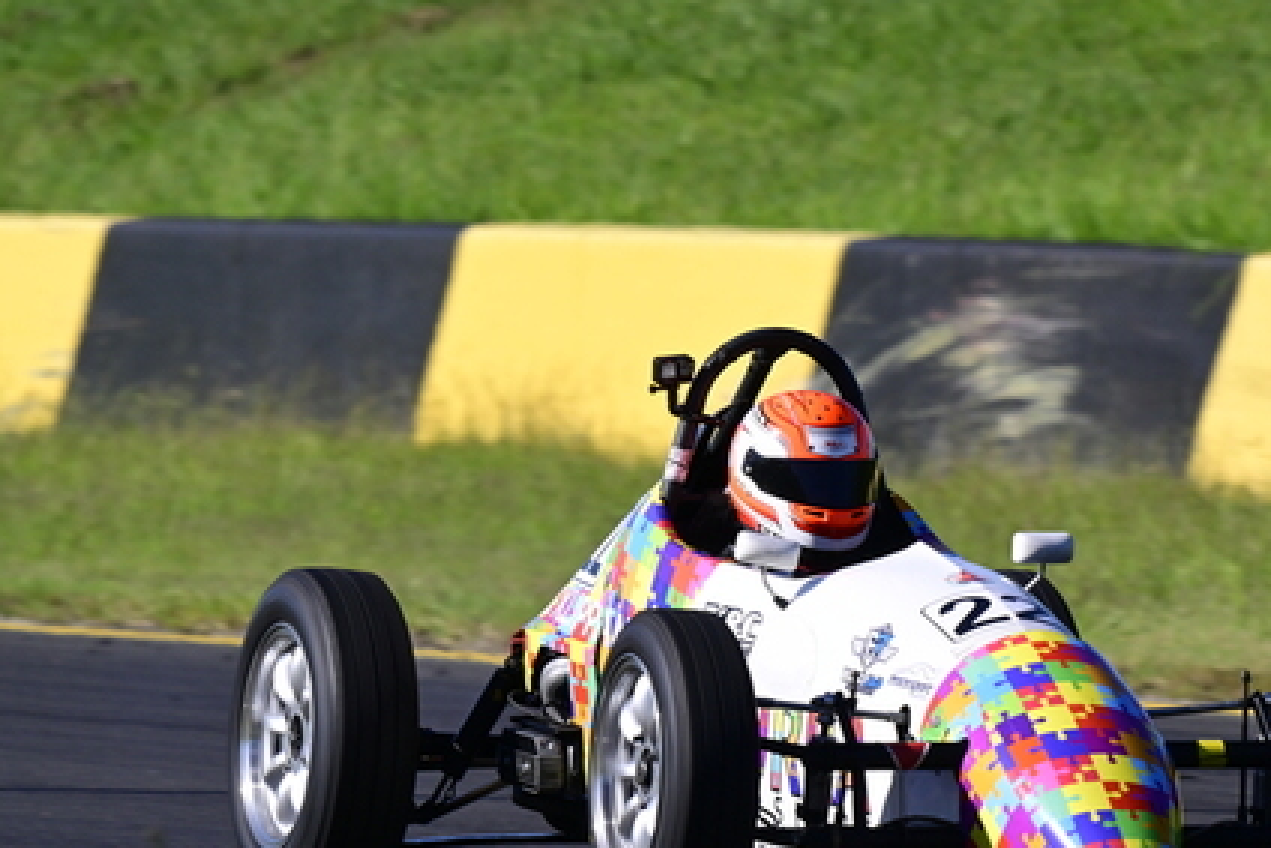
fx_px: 39977
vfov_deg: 1.2
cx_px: 995
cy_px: 502
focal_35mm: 1132
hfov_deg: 1.8
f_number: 11
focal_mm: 600
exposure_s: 1/640
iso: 400
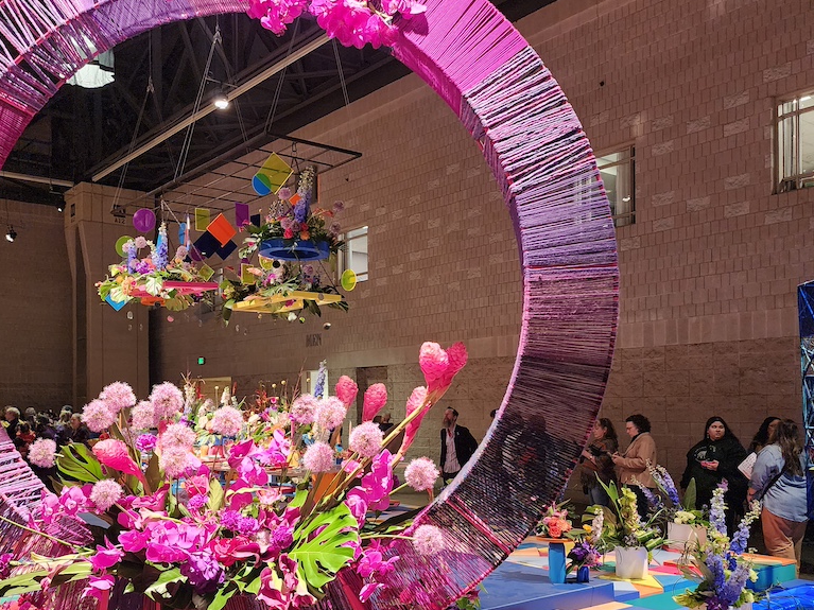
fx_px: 846
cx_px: 373
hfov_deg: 51.3
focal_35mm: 36
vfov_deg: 39.3
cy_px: 393
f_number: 1.8
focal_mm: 6.4
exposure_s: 1/120
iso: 640
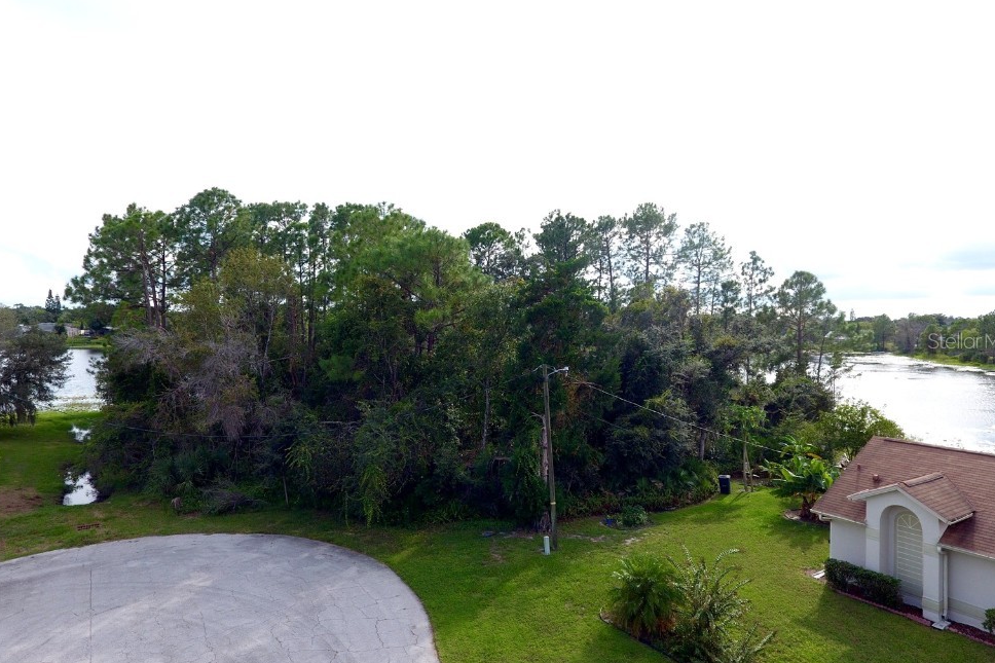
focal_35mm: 22
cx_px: 499
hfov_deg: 78.6
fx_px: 608
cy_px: 340
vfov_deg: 57.2
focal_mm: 3.61
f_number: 2.8
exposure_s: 1/311
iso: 100
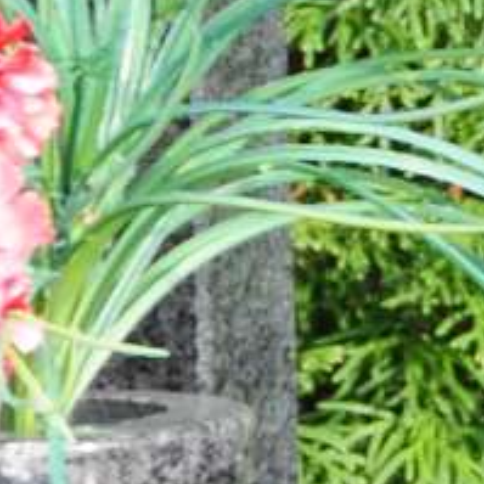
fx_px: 22788
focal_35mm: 1441
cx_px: 1980
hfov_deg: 1.2
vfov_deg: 1.2
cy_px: -88
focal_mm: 105
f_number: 7.1
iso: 320
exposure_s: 1/100
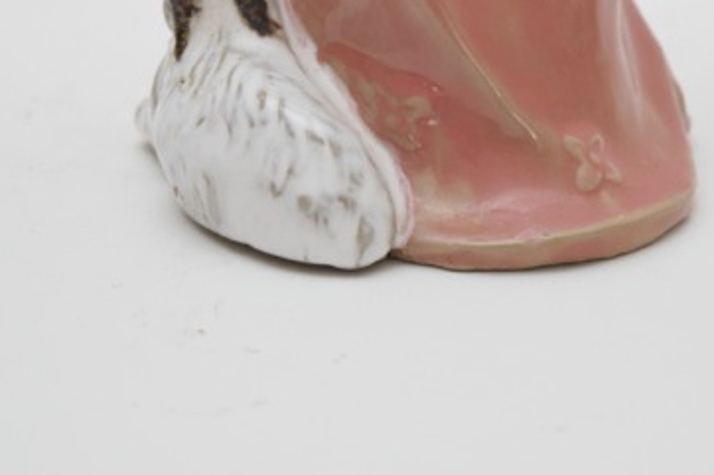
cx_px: 393
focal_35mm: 146
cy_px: 76
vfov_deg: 9.4
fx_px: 2892
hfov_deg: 14.1
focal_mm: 55
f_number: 5.6
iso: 1600
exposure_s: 1/125
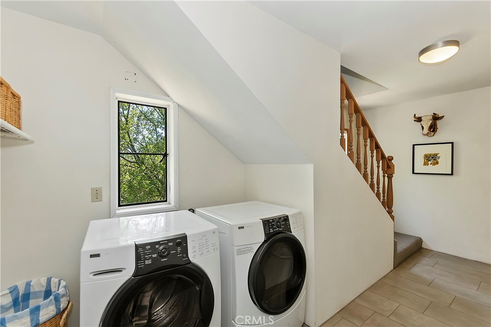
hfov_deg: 100.4
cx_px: 246
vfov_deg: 77.3
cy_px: 164
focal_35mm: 15
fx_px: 205
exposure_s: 1/30
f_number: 8
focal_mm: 10
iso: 400
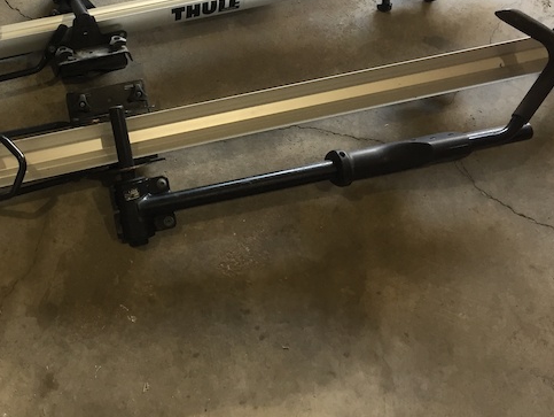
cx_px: 135
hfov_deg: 38.6
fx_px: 769
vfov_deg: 29.6
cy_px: 82
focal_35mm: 48
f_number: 2.2
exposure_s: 1/30
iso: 80
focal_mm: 4.15
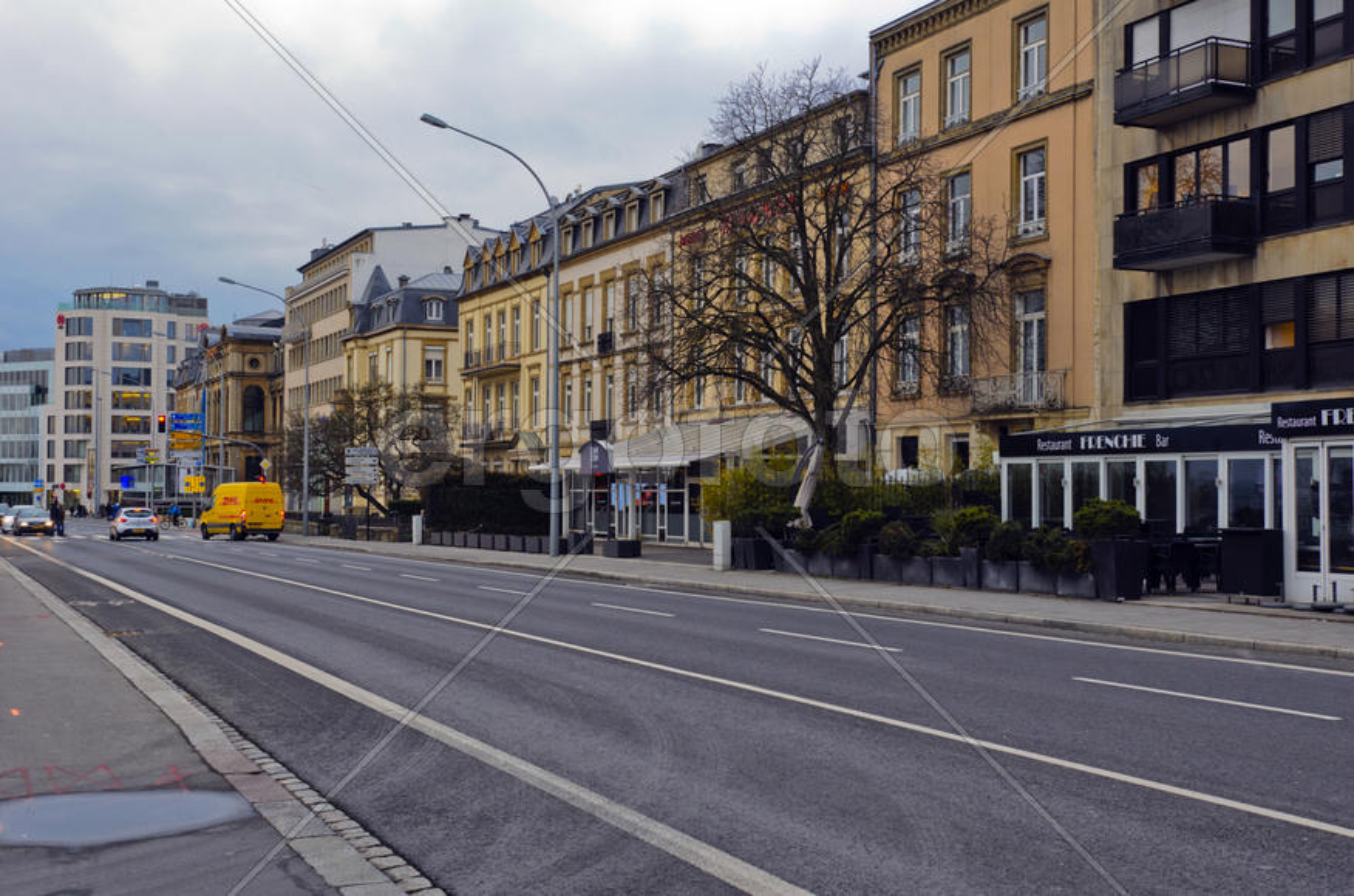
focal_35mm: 42
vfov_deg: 31.7
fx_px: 1576
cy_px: 448
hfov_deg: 46.5
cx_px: 677
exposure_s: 1/90
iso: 320
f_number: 5.6
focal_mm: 28
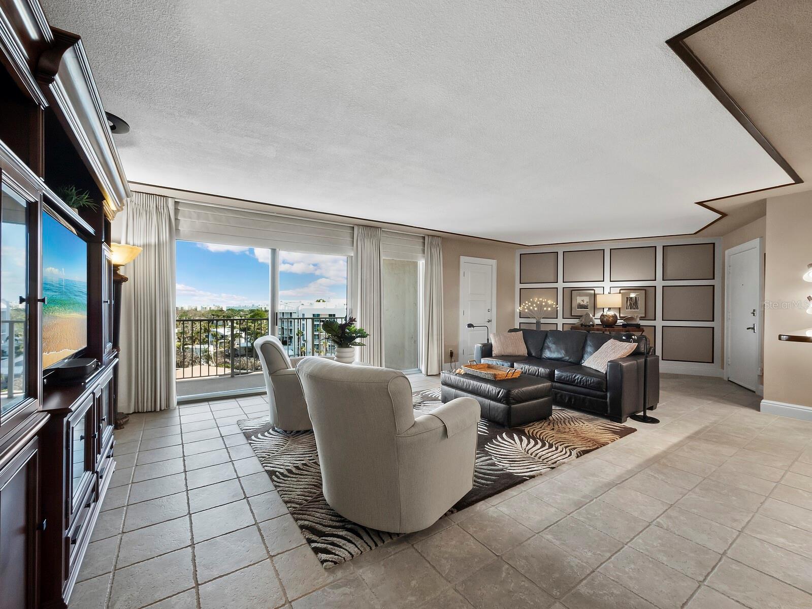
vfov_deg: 85.7
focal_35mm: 14
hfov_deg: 102.1
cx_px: 406
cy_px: 304
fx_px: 328
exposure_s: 1/5
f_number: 11
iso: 400
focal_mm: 7
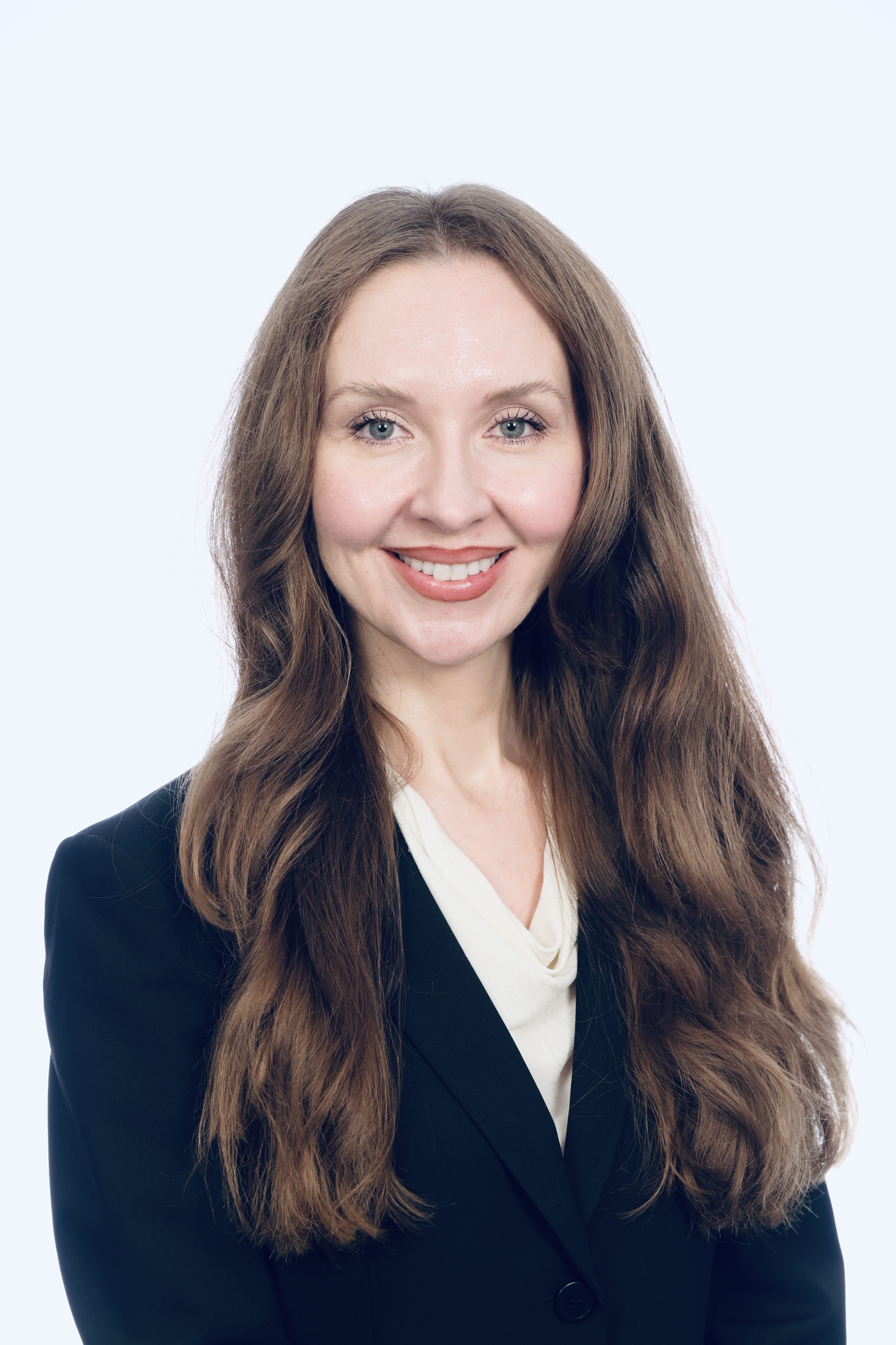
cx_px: 448
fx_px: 5416
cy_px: 672
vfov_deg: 14.2
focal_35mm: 145
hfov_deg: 9.5
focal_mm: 145
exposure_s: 1/160
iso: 320
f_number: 6.3
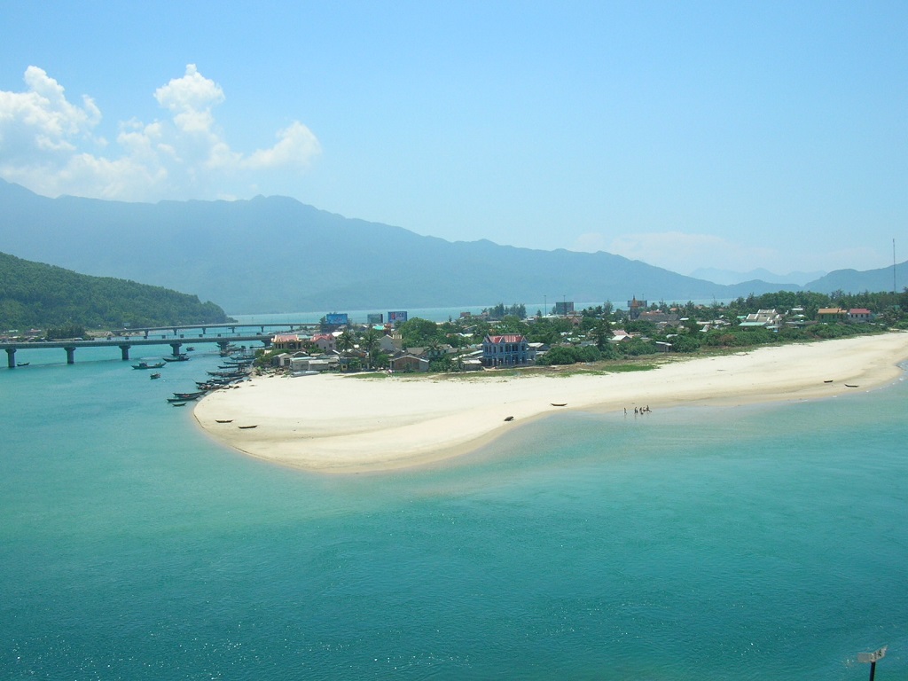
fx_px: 918
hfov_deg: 52.6
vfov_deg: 40.7
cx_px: 454
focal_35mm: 35
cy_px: 340
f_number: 5.6
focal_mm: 5.8
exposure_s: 1/335
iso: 50
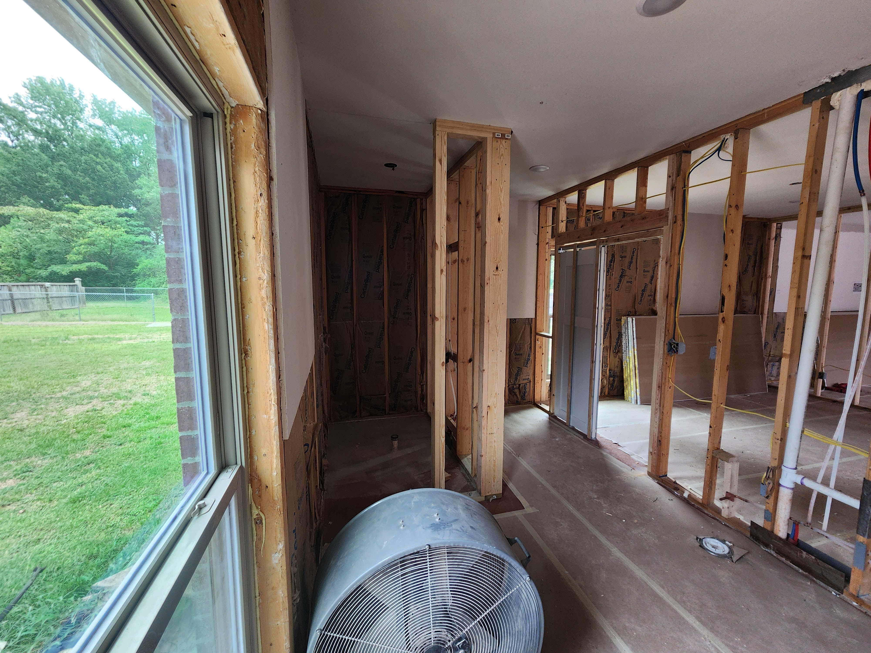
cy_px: 326
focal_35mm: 13
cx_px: 436
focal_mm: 2.2
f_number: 2.2
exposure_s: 1/60
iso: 160
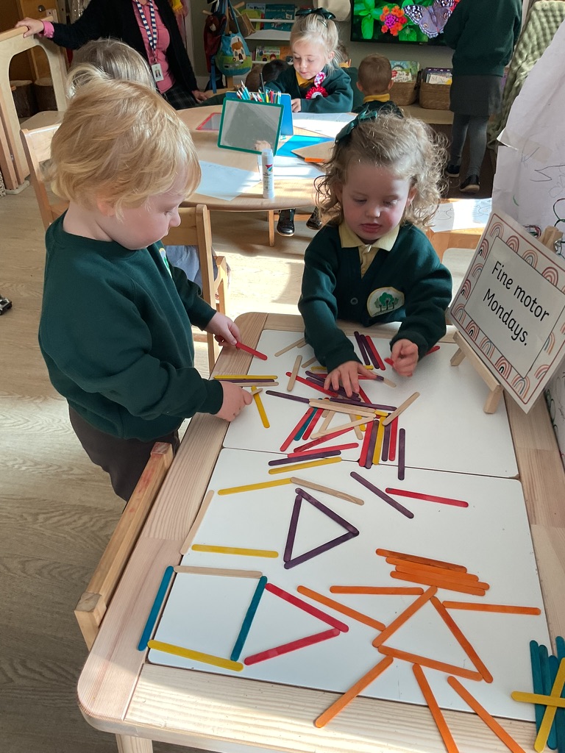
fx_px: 631
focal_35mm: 29
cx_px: 282
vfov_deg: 61.7
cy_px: 376
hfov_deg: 48.2
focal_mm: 3
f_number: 1.8
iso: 64
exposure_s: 1/100
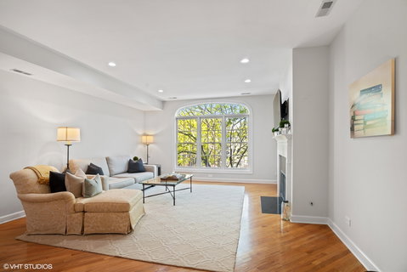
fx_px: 192
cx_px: 204
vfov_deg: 70.5
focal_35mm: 17
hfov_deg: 93.2
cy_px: 136
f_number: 8
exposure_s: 1/2.5
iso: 200
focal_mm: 17
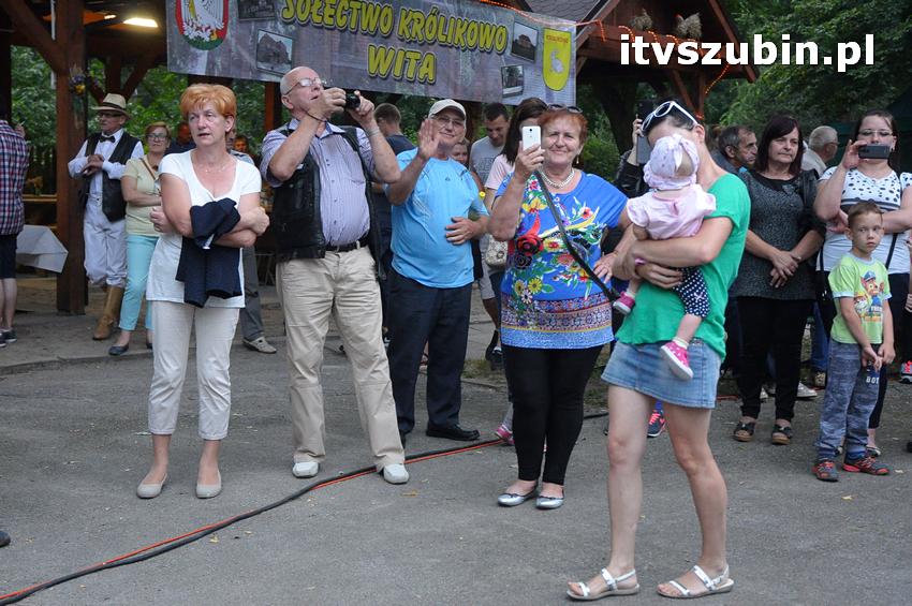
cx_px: 456
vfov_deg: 25.7
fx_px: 1329
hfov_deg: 37.9
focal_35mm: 52
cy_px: 303
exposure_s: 1/100
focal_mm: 35
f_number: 5
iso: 2500
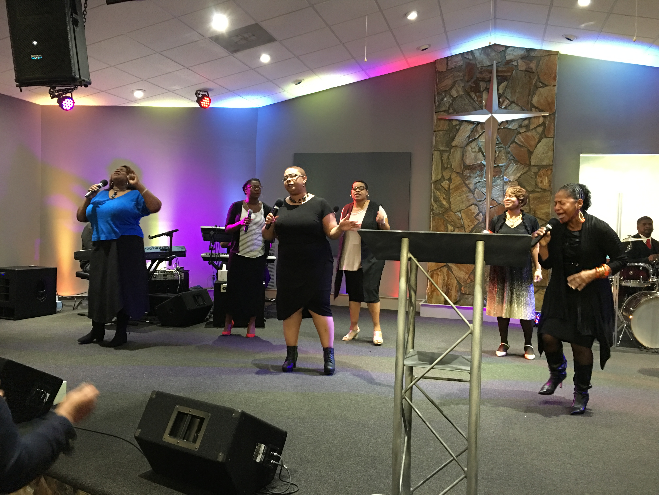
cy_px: 248
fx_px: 552
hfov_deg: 61.7
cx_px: 330
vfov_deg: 48.2
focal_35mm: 29
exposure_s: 1/4
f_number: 2.2
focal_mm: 4.15
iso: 64
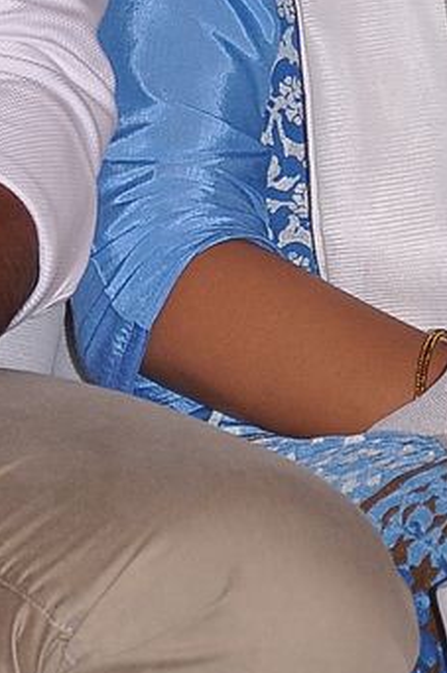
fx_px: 12016
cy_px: -79
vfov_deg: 3.2
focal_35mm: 643
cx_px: -6
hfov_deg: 2.1
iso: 400
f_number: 5.6
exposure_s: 1/80
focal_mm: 95
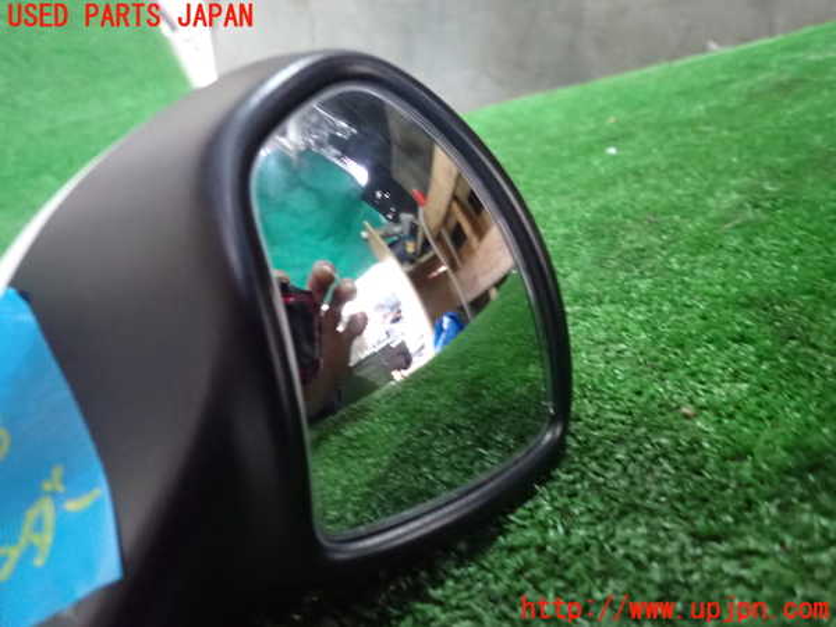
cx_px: 418
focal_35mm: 25
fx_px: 604
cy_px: 314
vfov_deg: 54.9
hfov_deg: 69.4
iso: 1600
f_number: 2
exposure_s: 1/60
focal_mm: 4.5
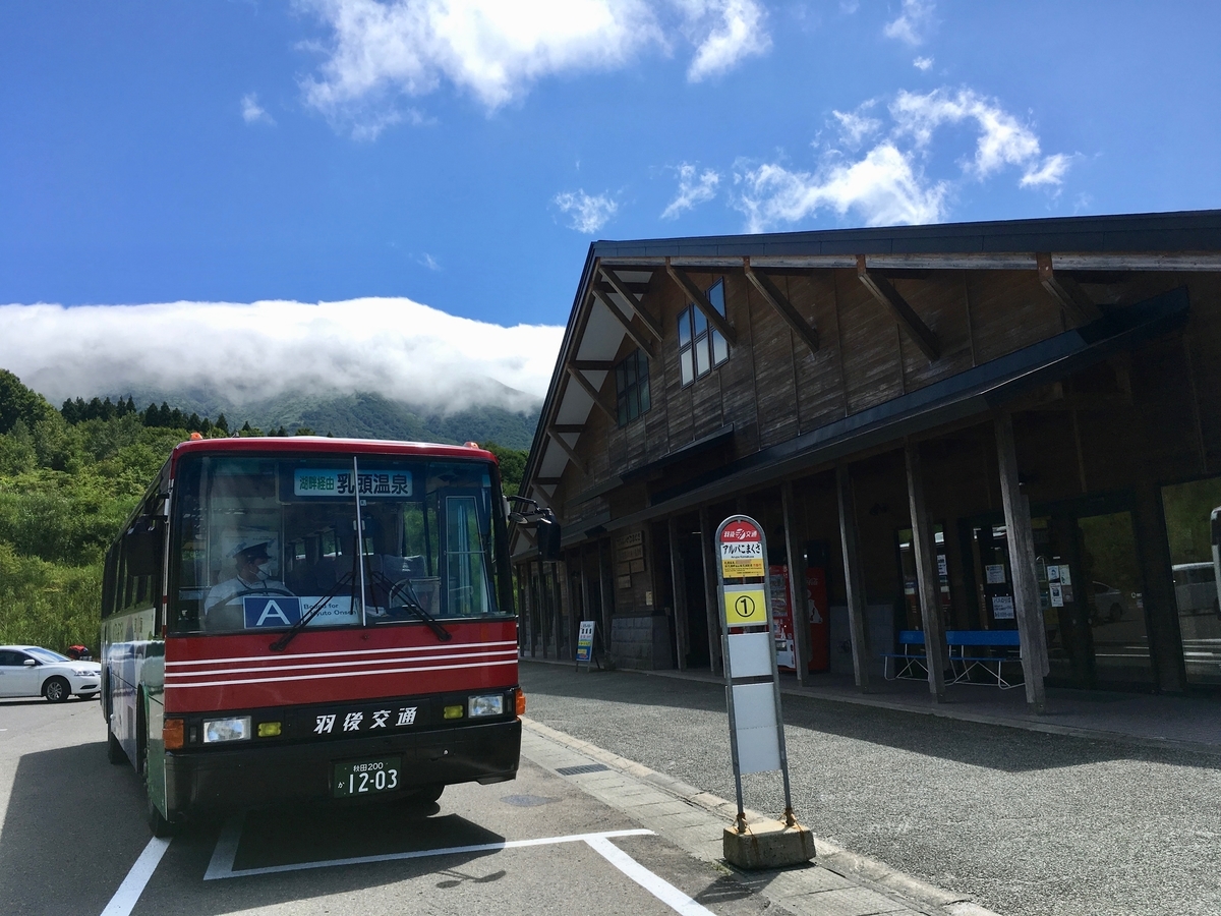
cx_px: 610
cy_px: 458
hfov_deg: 61.7
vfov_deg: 48.2
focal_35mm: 29
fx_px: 1023
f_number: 2.2
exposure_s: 1/2024
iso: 25
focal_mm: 4.15
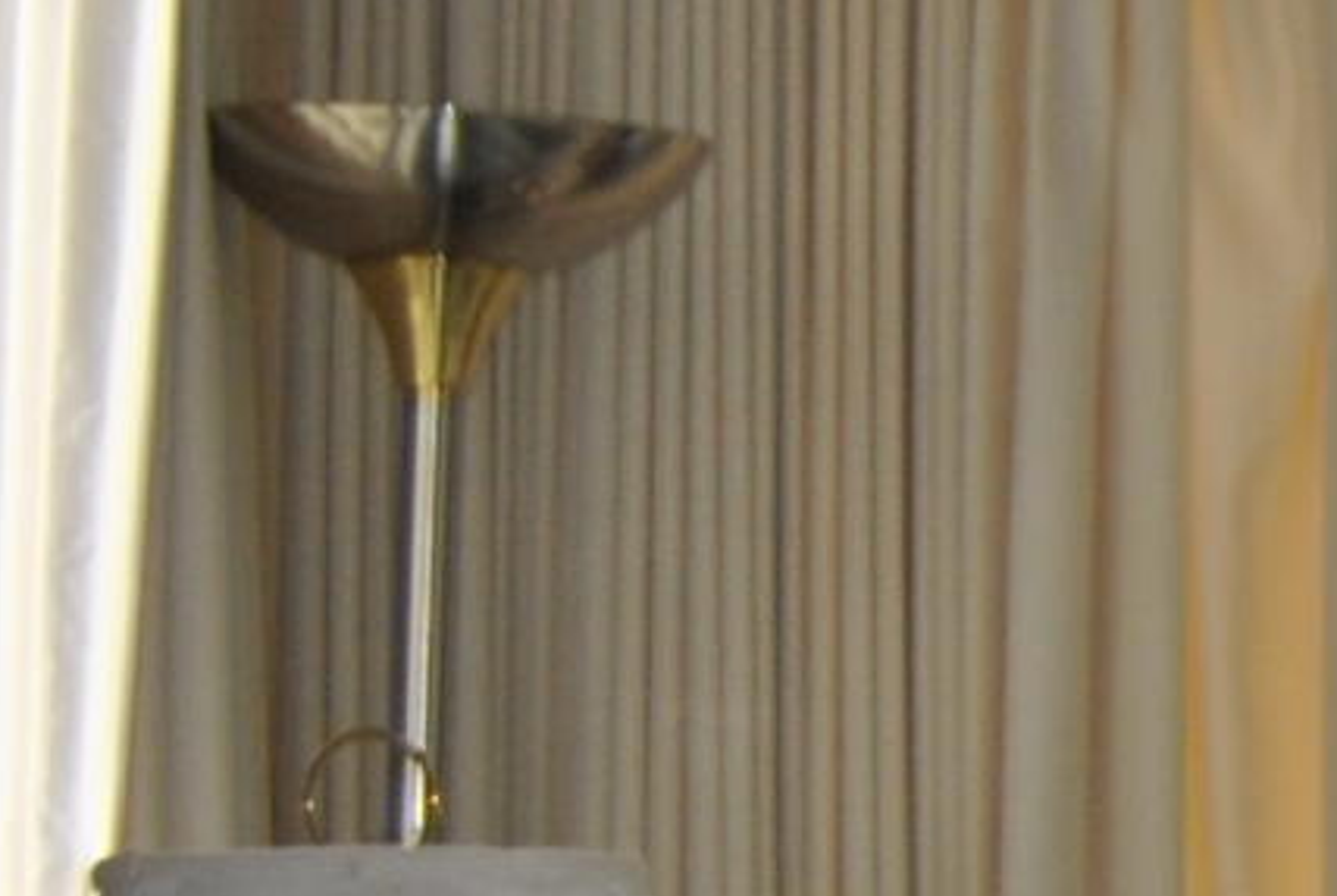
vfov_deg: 5.4
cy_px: 708
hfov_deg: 7.4
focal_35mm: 253
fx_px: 9409
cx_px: 3519
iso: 200
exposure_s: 1/60
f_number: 3.8
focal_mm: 24
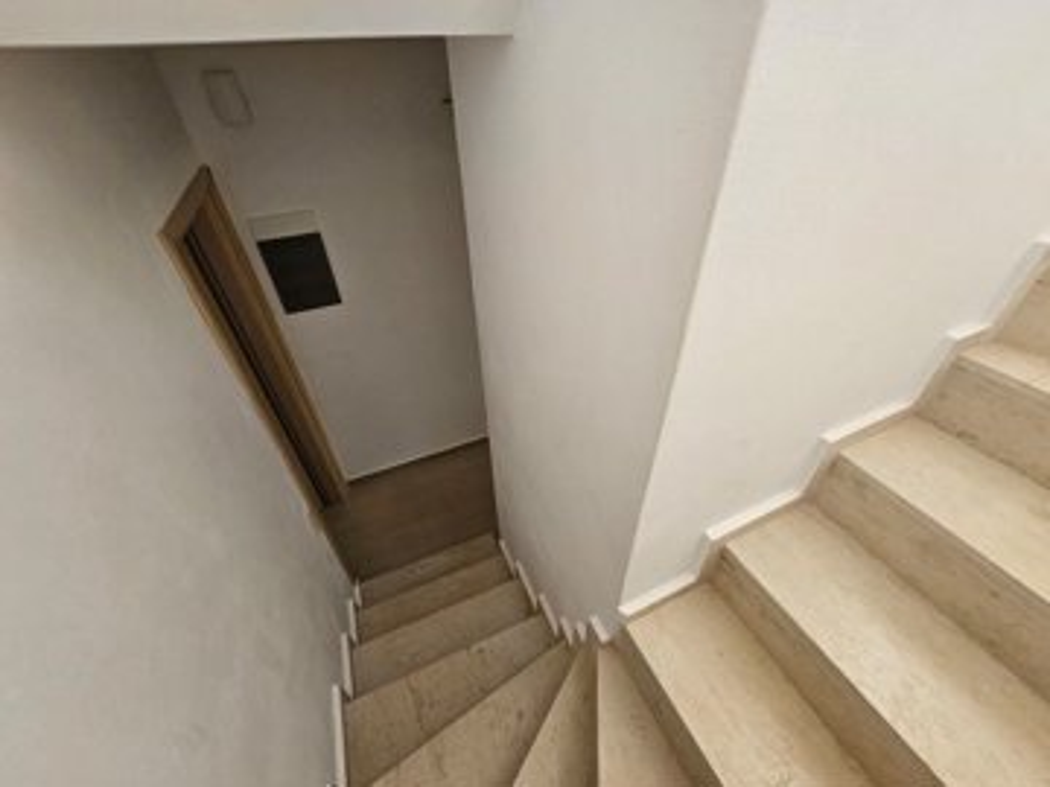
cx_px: 525
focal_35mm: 13
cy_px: 394
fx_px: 394
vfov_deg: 89.9
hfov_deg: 106.2
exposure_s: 1/50
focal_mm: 2.2
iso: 320
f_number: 2.2
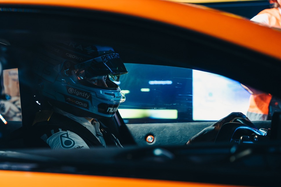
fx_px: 528
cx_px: 140
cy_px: 94
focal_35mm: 68
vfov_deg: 20.1
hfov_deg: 29.8
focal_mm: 67.6
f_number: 2.8
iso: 3200
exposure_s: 1/200
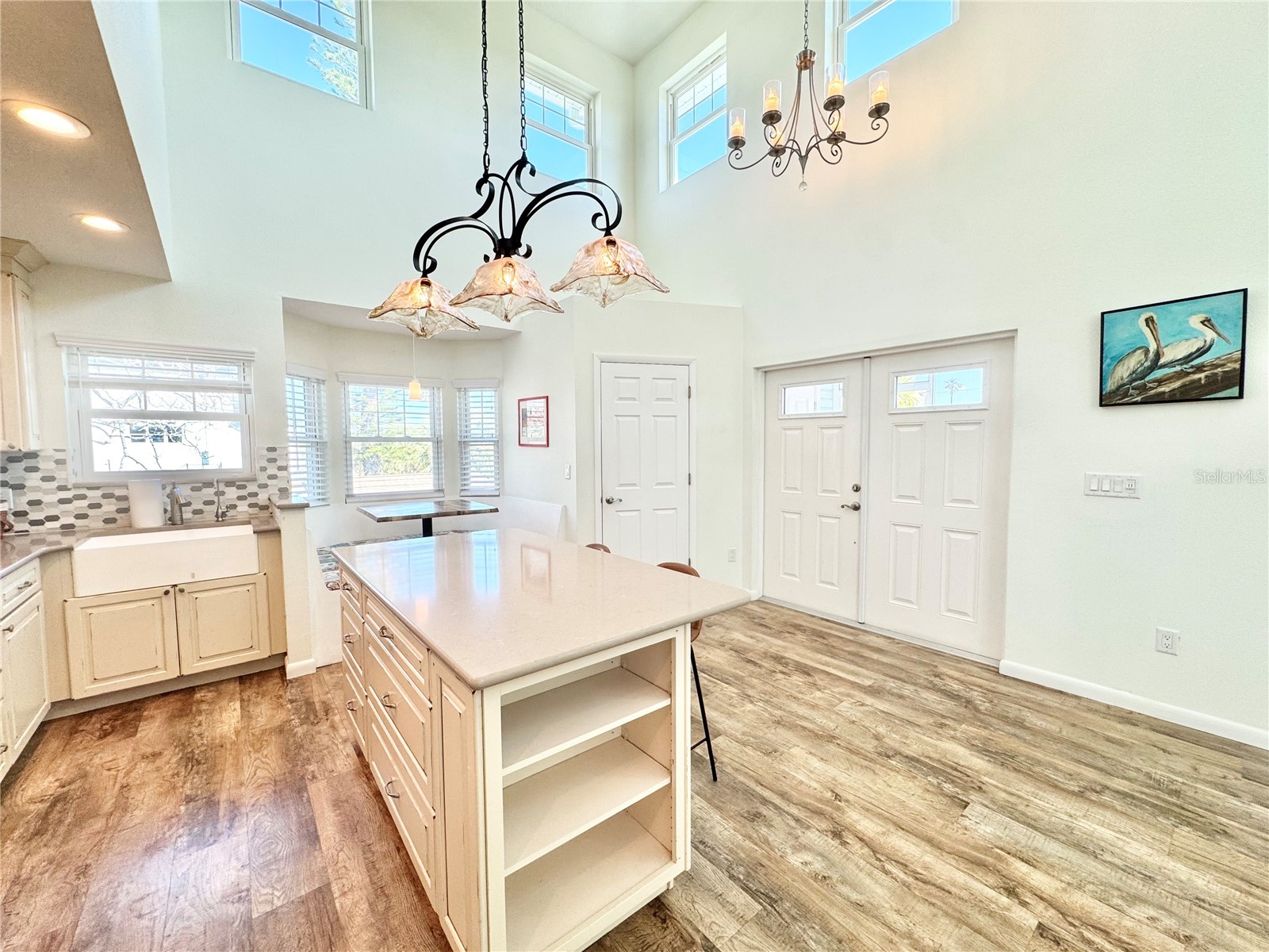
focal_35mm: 14
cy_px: 476
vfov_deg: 85.7
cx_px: 634
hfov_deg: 102.1
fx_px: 513
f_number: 2.2
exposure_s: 1/120
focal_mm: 2.22
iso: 80
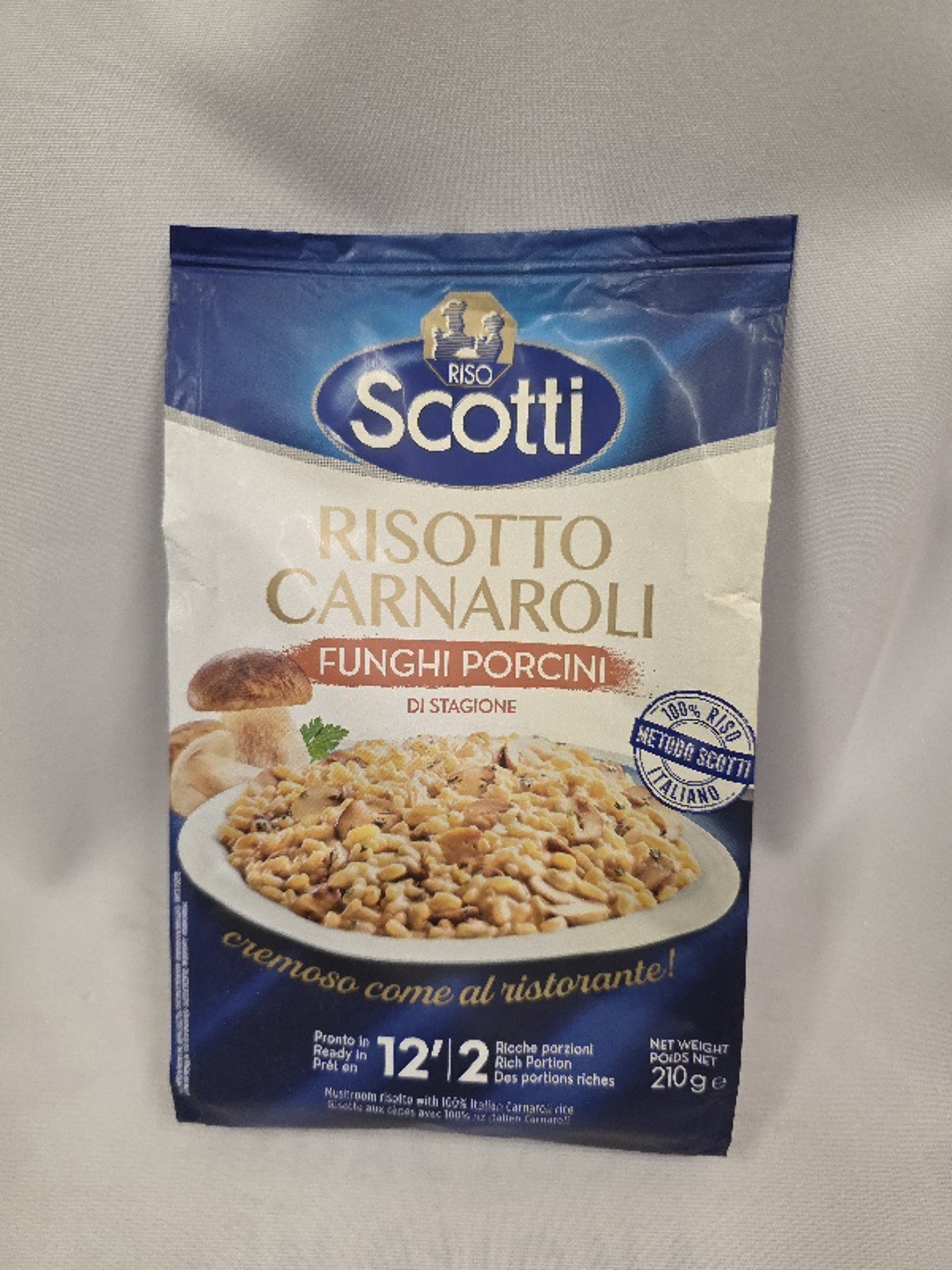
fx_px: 843
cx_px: 476
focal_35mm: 23
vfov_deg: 73.9
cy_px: 635
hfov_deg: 58.9
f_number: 1.7
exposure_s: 1/101
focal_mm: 6.3
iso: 400
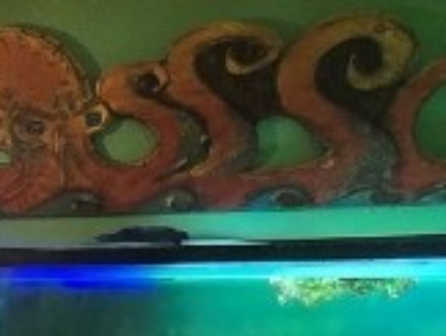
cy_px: 441
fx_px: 1058
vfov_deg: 17.0
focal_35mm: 82
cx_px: -195
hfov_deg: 20.8
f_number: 2.2
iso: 640
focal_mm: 2.2
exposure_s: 1/60
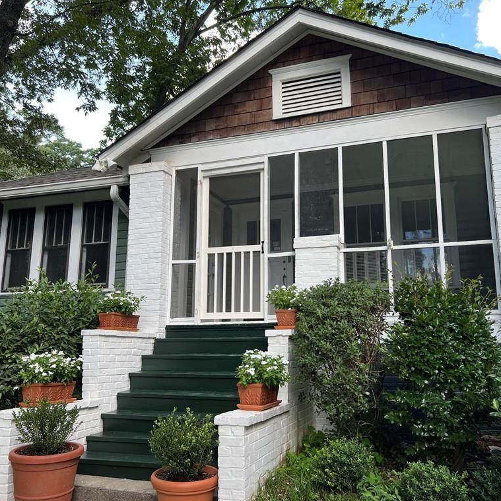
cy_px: 251
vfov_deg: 52.5
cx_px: 258
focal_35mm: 31
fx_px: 508
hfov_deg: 52.5
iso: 40
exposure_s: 1/219
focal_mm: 5.7
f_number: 1.5
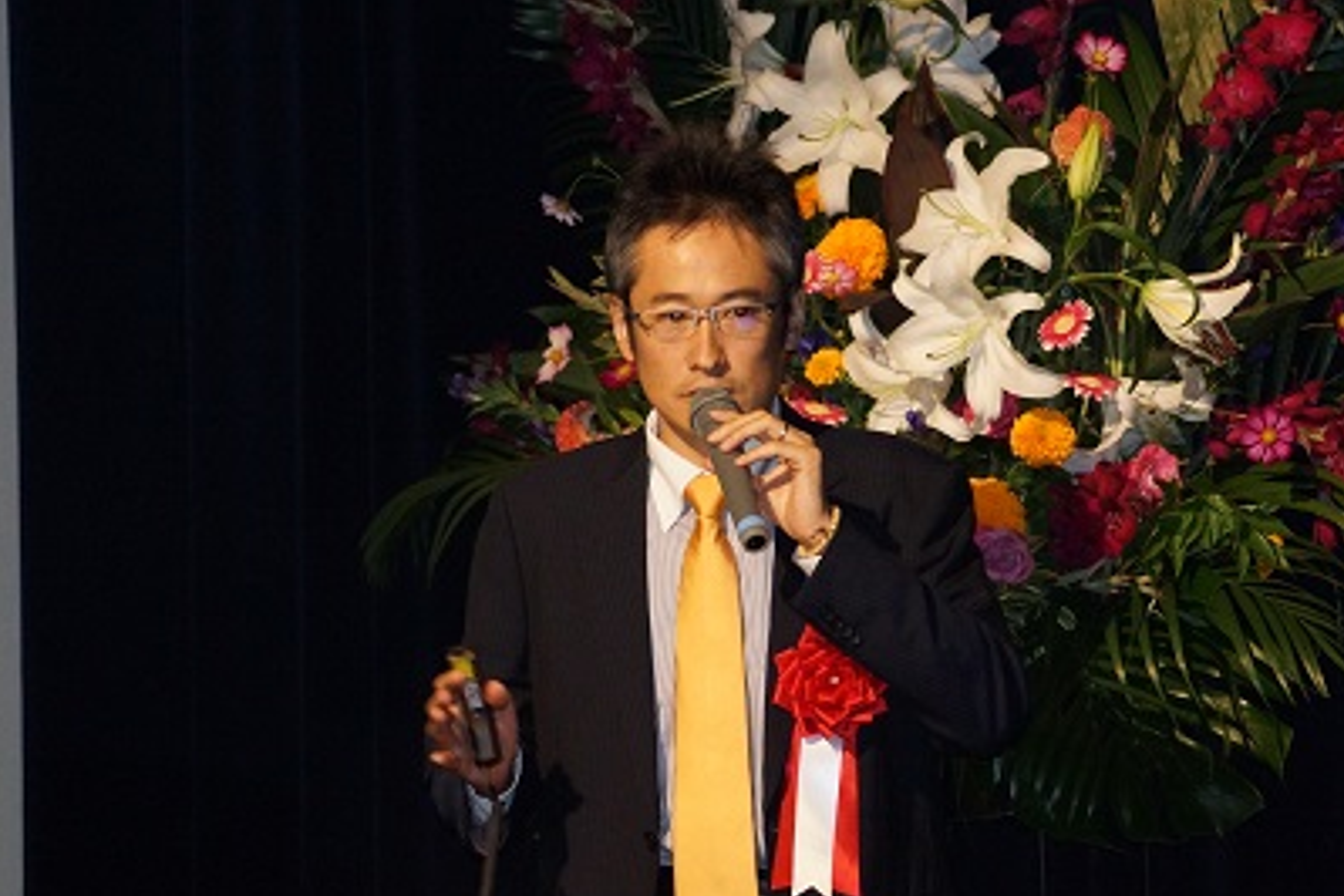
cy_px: 406
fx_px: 14260
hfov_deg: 5.4
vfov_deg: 3.6
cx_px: 724
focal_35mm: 382
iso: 1600
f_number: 5.6
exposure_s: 1/60
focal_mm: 200
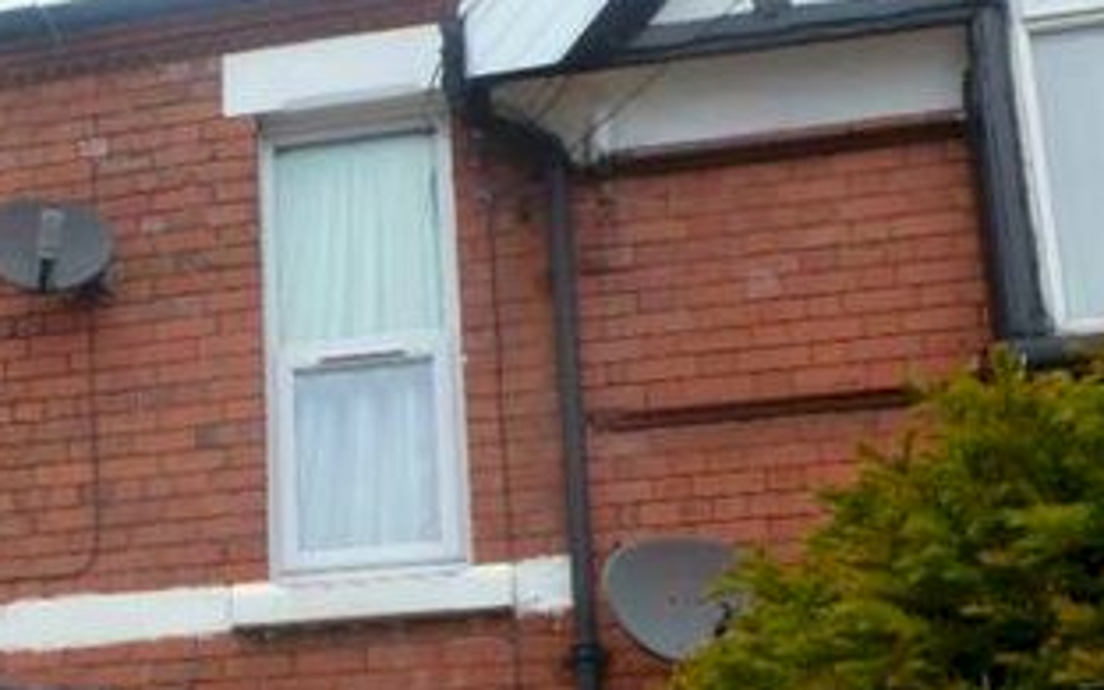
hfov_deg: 32.0
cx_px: -78
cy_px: 869
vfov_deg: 20.9
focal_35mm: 57
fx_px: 1715
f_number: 4
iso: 100
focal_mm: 4.3
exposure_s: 1/200
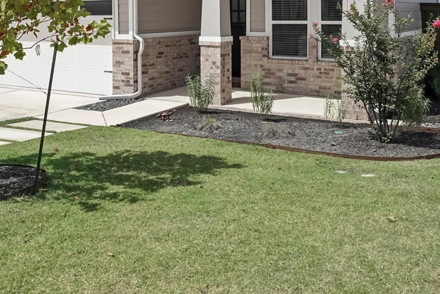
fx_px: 509
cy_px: 7
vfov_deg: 30.2
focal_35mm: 42
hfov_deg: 46.7
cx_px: 192
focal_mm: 20.3
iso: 400
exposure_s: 1/1000
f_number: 8
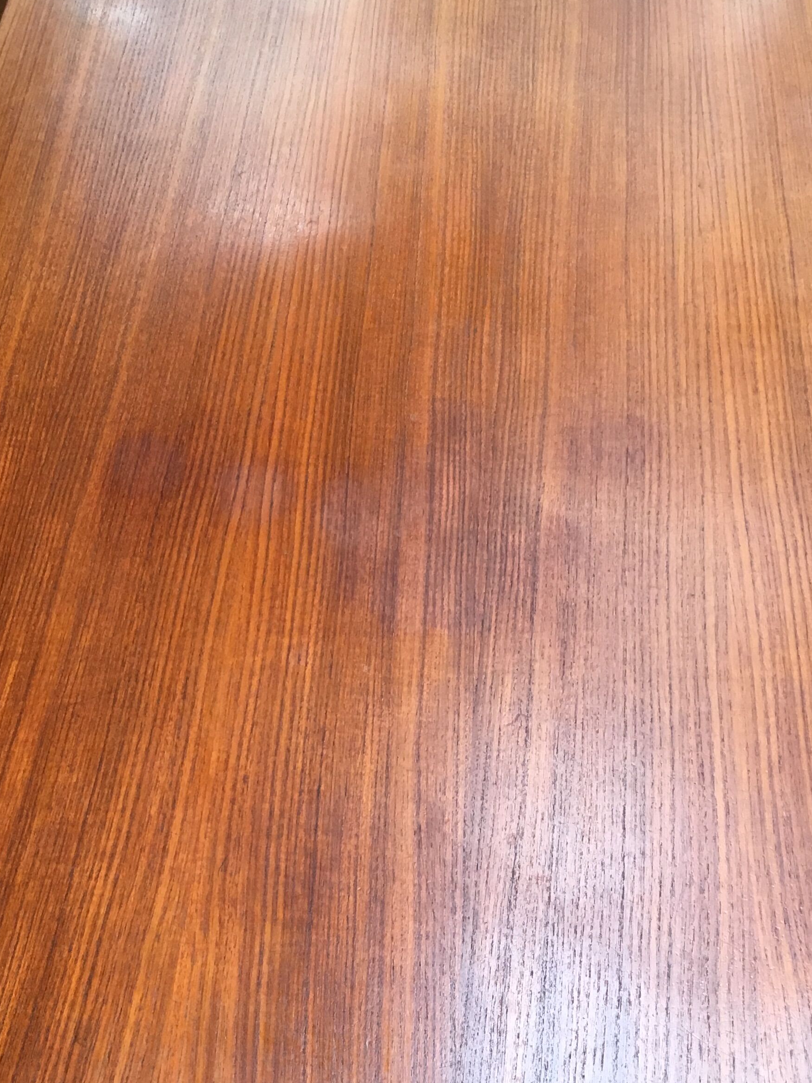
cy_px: 573
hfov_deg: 29.0
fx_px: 1564
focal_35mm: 50
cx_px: 286
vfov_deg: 38.2
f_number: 2.2
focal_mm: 4.15
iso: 50
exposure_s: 1/33
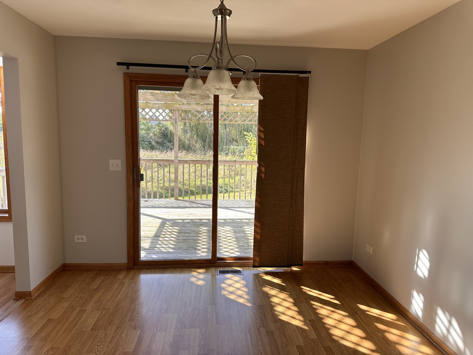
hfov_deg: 71.6
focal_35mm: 24
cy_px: 178
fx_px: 328
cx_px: 236
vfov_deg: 56.8
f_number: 1.78
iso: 64
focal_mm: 6.86
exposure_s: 1/193
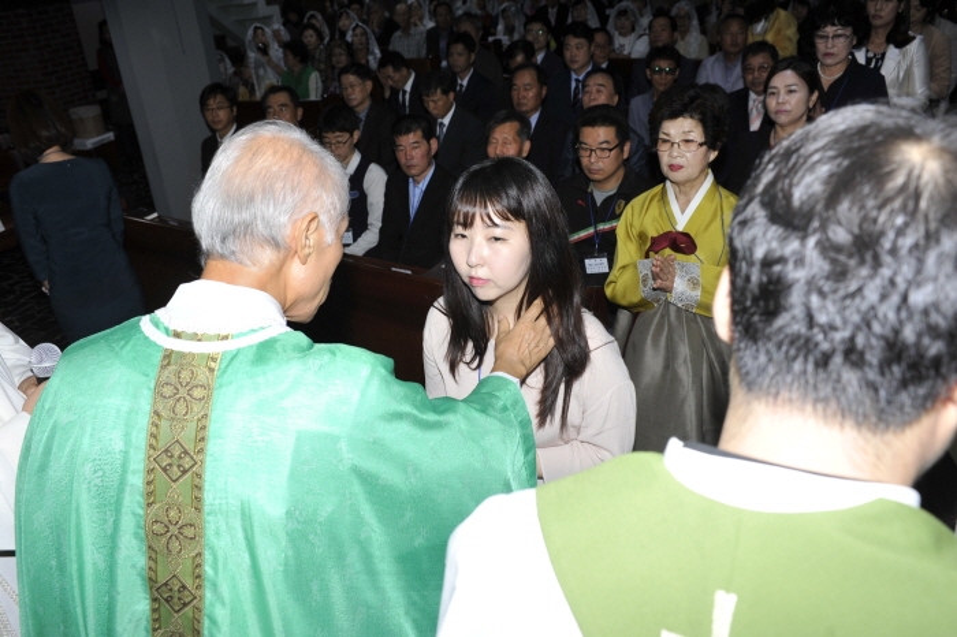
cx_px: 478
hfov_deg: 58.7
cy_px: 318
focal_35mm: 32
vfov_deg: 41.1
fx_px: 850
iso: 200
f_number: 8
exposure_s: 1/60
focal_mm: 32
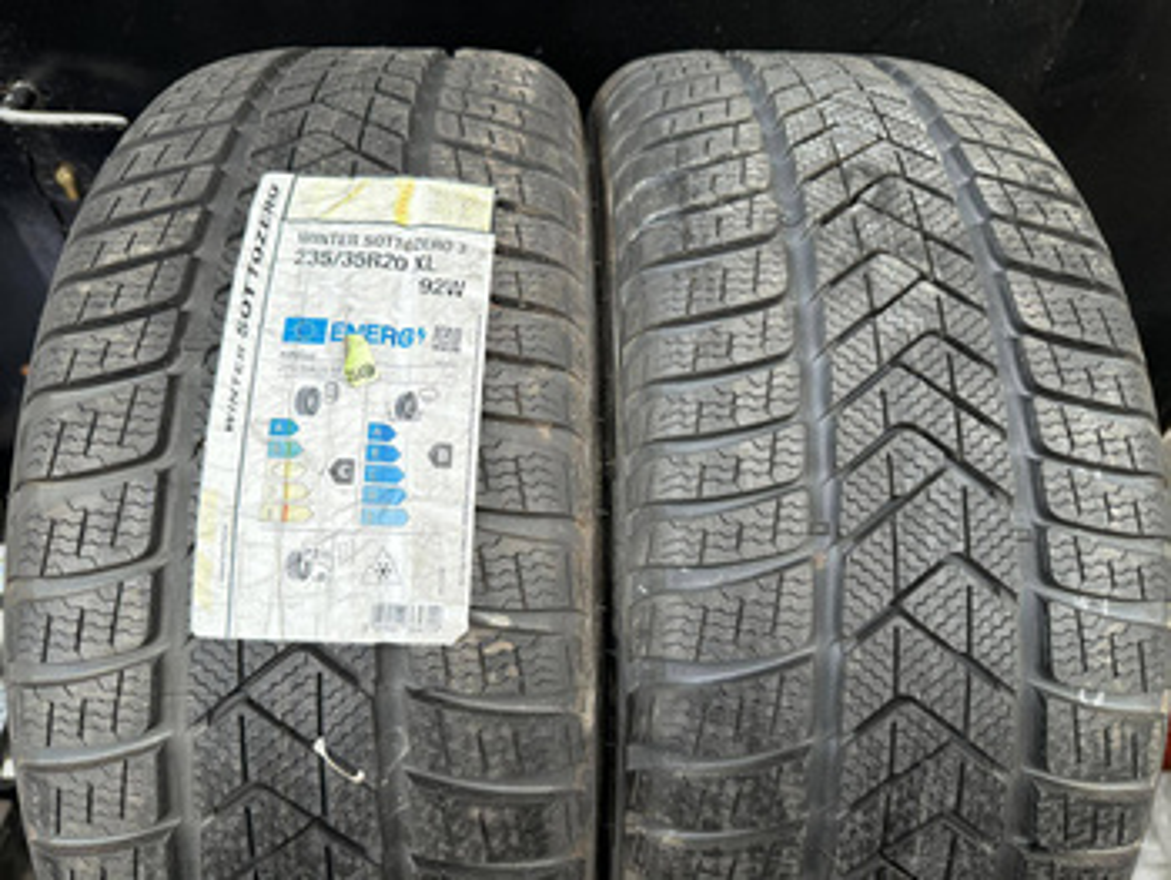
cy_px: 440
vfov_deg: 56.9
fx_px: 812
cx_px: 586
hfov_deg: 71.6
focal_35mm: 24
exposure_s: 1/121
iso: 100
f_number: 1.78
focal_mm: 6.86
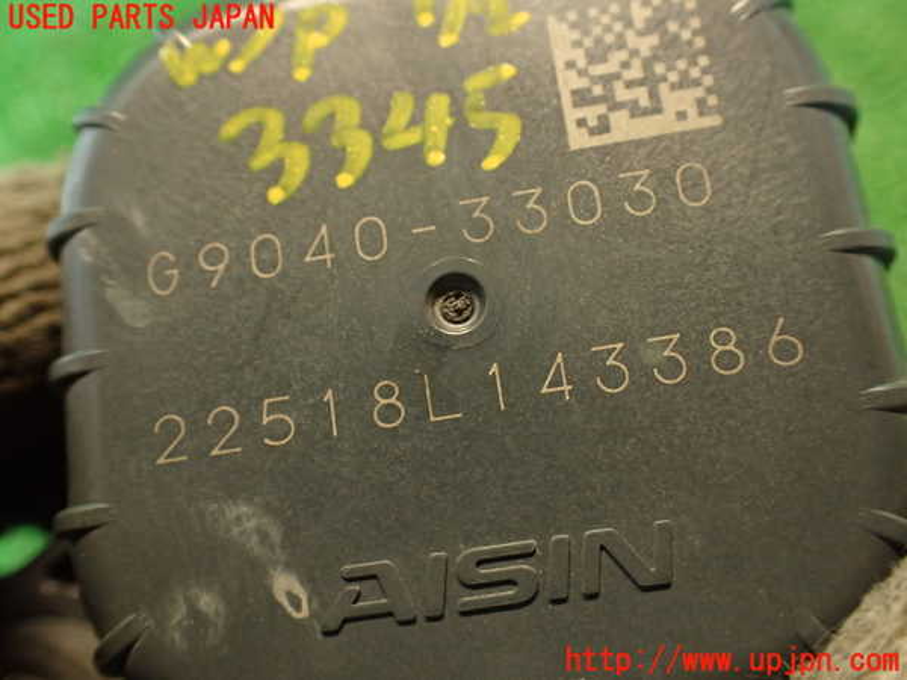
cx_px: 454
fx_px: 838
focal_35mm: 32
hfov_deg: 56.8
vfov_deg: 44.2
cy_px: 340
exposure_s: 1/30
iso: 500
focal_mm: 5.79
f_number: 2.4
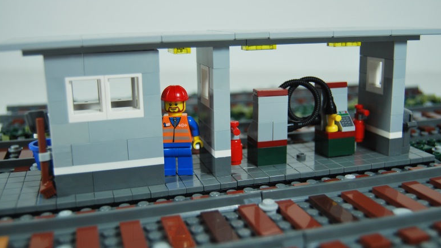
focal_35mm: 42
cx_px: 224
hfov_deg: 48.4
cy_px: 117
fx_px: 491
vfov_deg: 28.3
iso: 200
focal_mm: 26
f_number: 4
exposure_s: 1/60
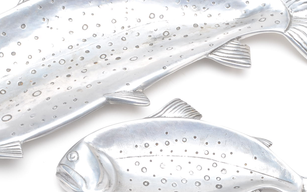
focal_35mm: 61
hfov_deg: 33.5
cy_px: 87
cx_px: 145
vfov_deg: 21.3
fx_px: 510
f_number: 20
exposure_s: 1/160
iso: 200
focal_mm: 20
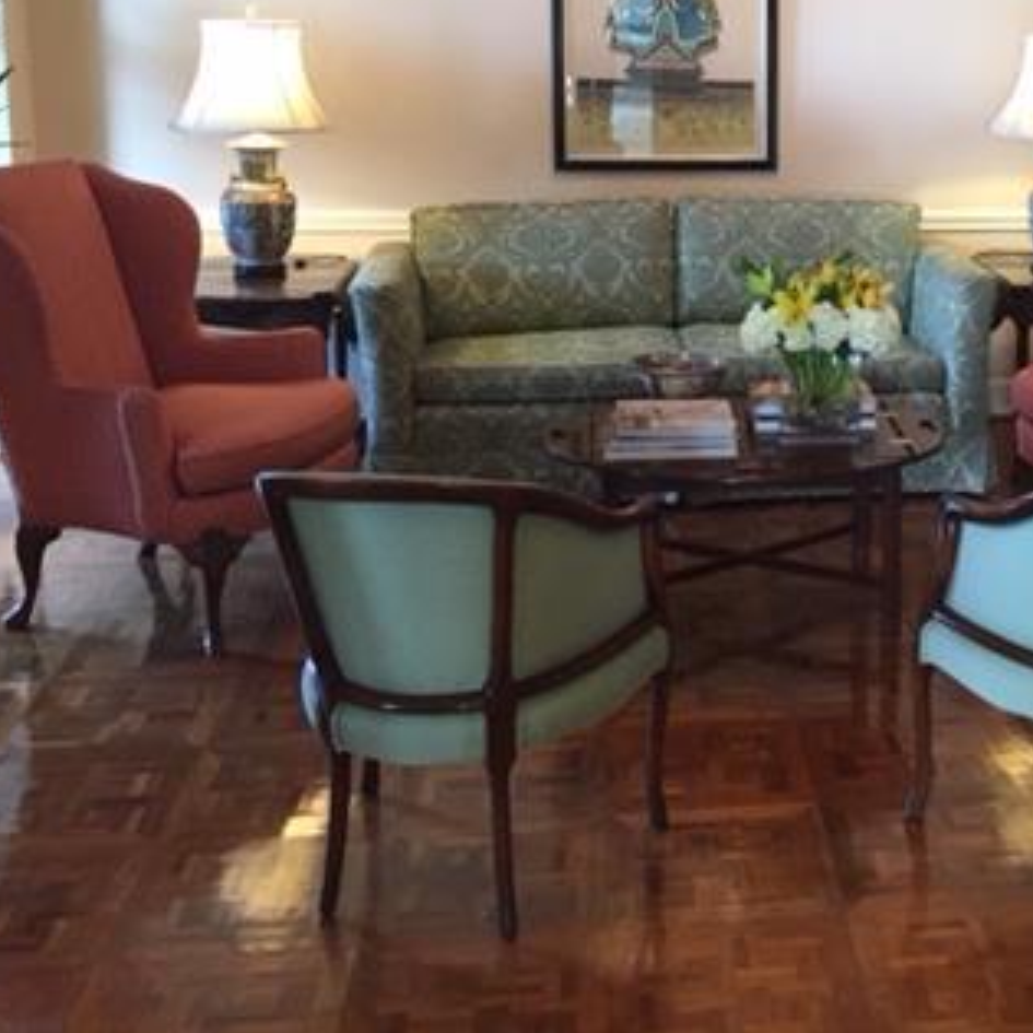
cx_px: 902
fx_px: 1756
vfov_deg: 32.2
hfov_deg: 31.5
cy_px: 256
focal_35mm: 52
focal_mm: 4.15
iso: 160
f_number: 2.2
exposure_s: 1/30
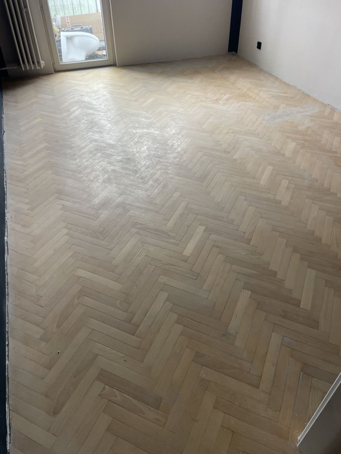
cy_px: 227
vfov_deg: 67.3
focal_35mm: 26
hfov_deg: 53.1
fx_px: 341
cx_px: 170
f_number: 1.6
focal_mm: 4.2
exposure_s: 1/121
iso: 100
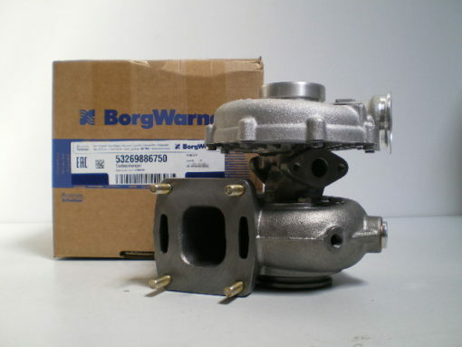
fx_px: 507
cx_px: 231
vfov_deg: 37.8
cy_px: 174
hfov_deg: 49.0
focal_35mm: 38
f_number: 3.1
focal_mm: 6.3
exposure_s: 1/30
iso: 64
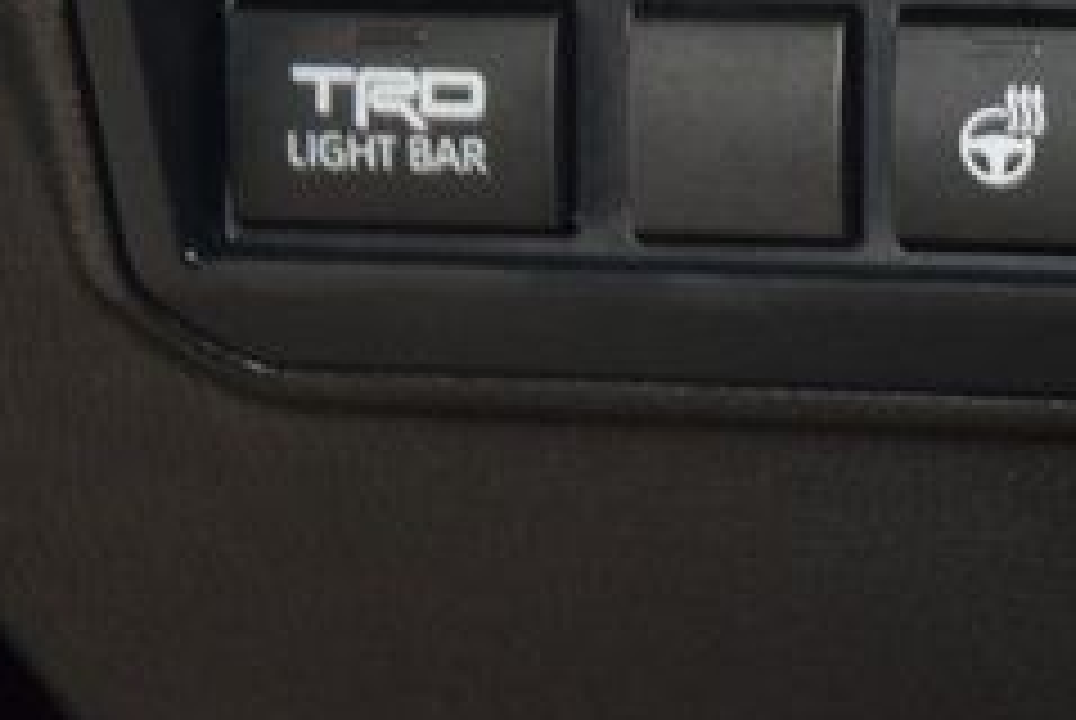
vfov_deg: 4.9
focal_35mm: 281
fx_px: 8409
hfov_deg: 7.3
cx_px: 1081
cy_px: -173
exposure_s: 1/30
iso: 2800
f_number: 4.5
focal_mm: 70
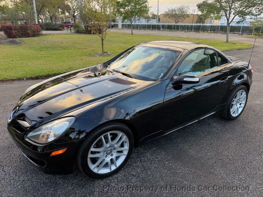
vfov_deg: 56.8
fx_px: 182
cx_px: 132
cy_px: 98
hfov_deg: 71.6
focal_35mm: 24
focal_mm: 6.76
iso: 80
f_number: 1.78
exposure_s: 1/319
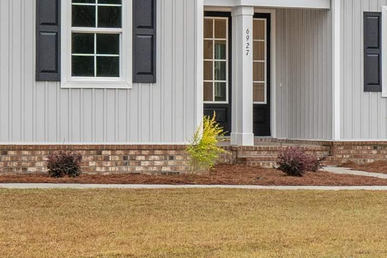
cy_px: -16
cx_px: 125
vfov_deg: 10.1
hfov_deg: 15.2
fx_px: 1451
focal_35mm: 135
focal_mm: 32
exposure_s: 1/60
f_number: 8
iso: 500
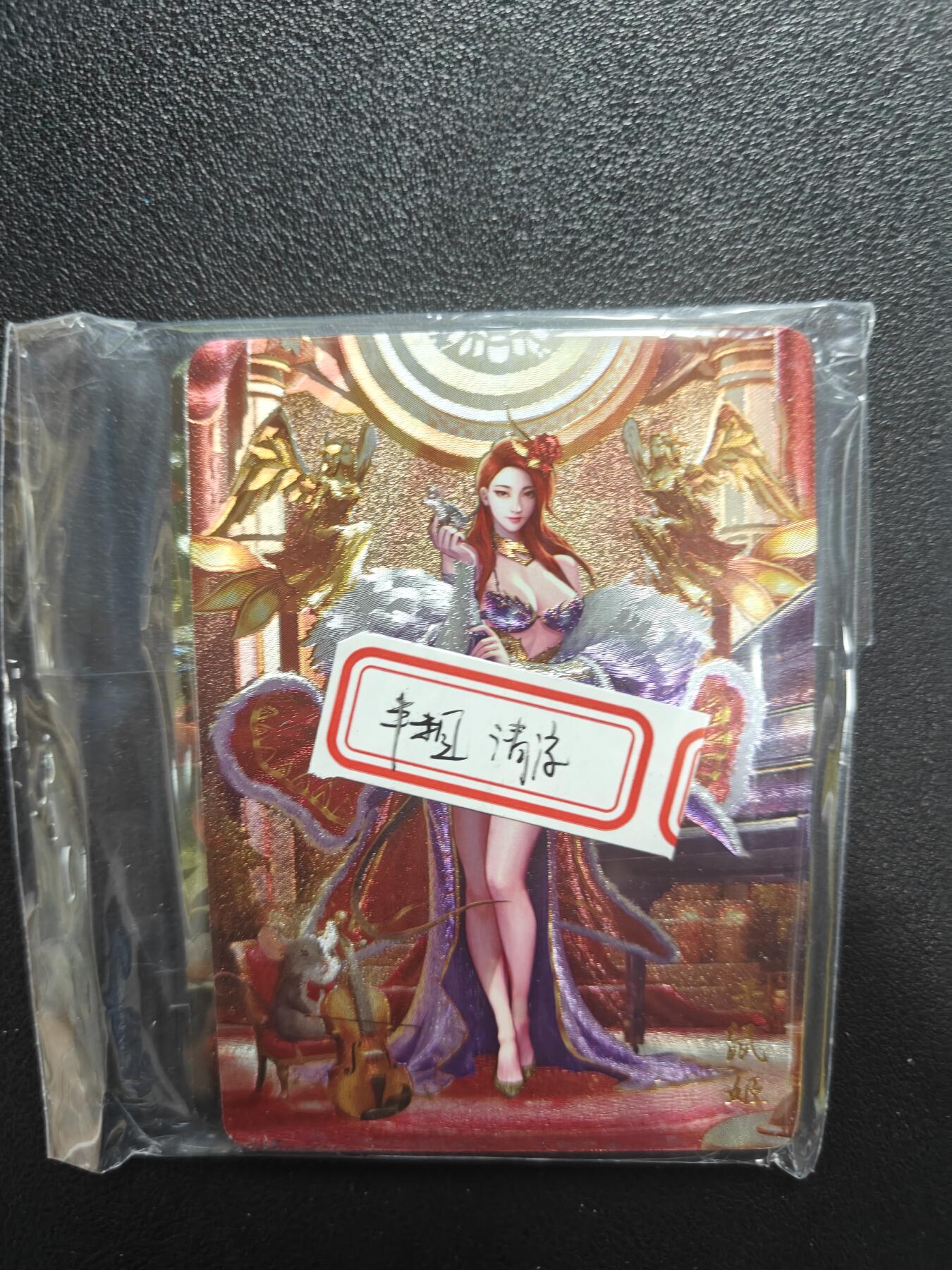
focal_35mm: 24
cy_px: 635
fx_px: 880
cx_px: 476
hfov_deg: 56.8
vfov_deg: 71.6
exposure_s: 1/41
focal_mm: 5.59
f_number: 1.8
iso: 160
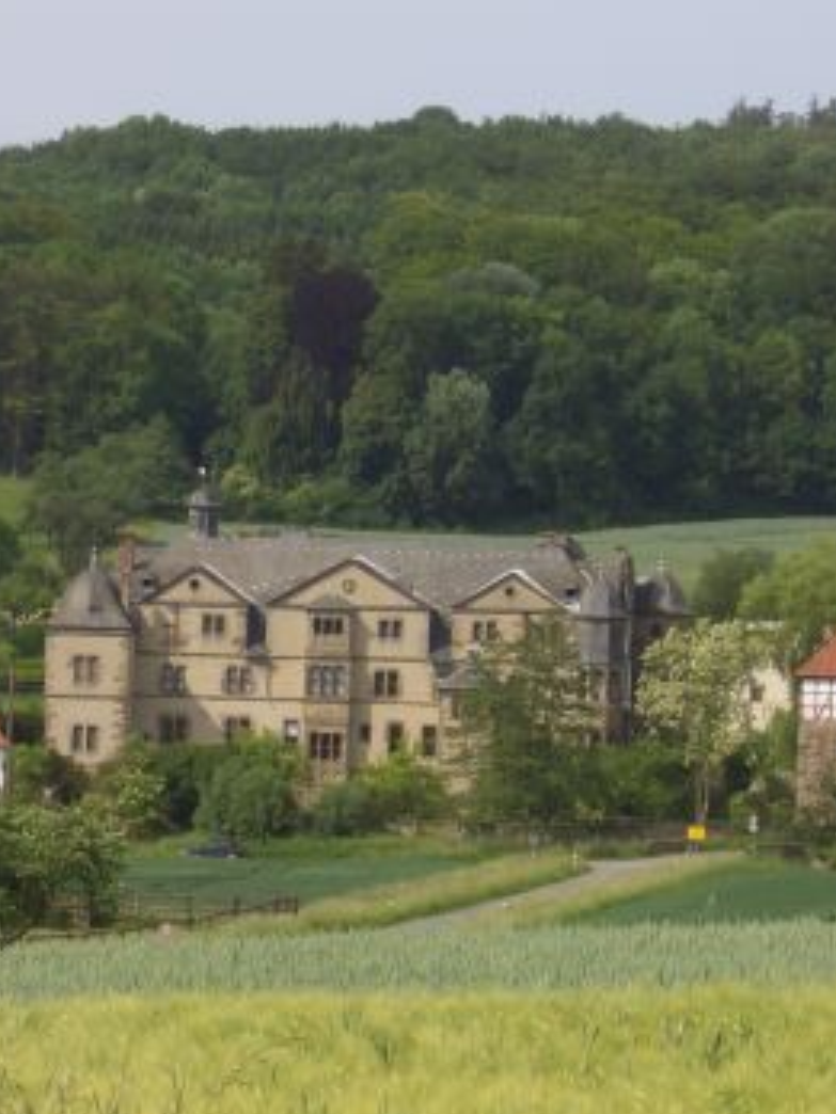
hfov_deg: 8.2
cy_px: 589
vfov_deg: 10.9
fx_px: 5828
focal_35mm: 181
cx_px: 327
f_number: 7.7
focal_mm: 17.4
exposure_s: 1/160
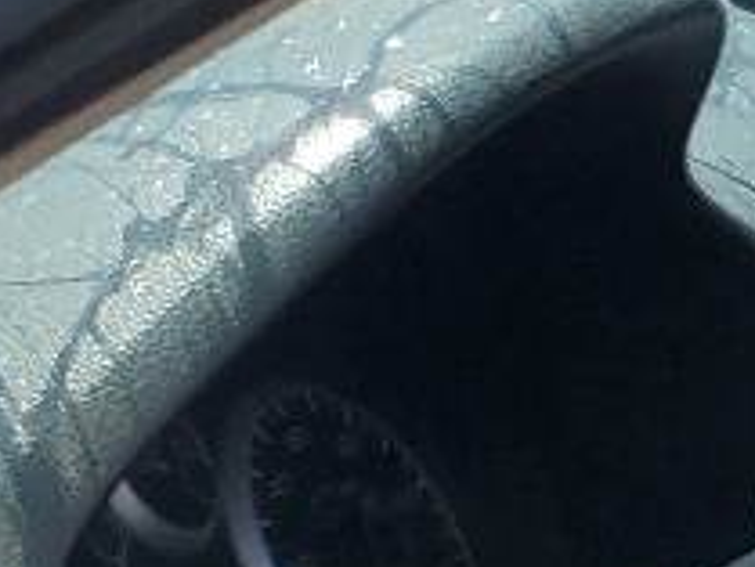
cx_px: 2045
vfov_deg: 7.1
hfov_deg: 8.7
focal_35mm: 199
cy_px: 1221
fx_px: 4343
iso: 50
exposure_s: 1/1667
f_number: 1.5
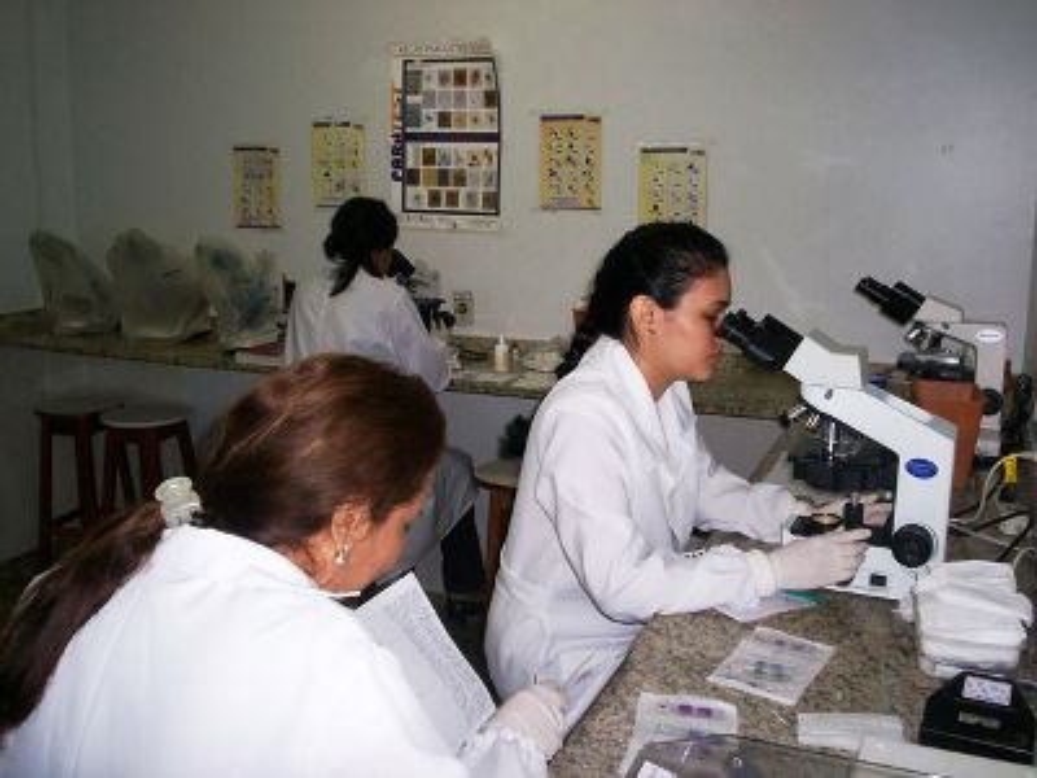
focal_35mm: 36
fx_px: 1078
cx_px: 518
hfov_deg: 51.4
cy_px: 389
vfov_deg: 39.7
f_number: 4.5
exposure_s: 1/64
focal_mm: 5.9
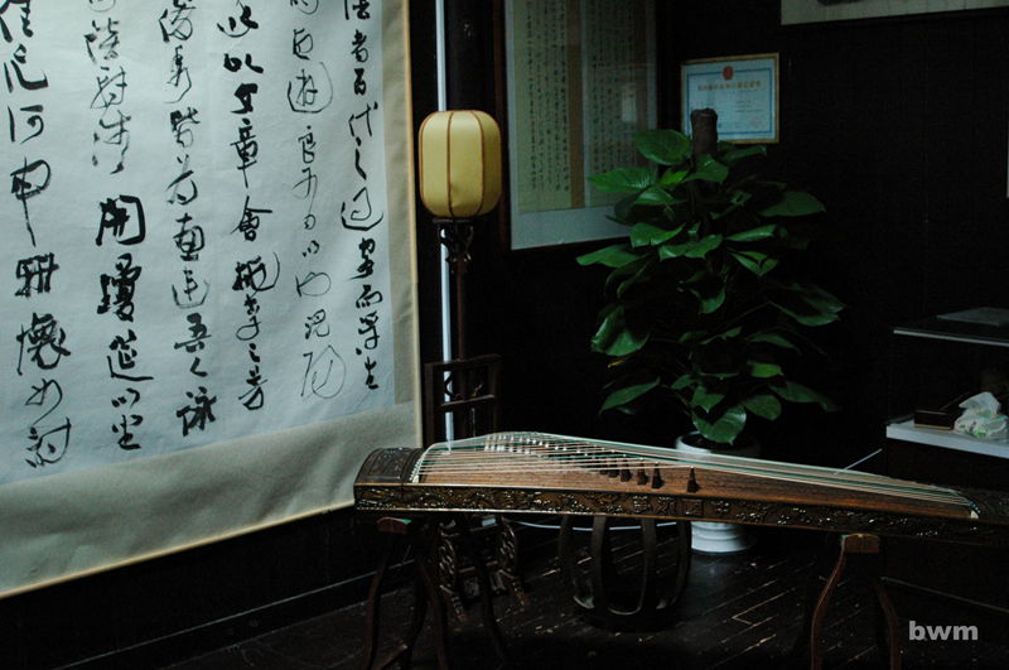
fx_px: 1175
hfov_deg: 46.5
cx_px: 504
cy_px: 335
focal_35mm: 42
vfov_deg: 31.8
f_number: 5.6
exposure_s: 1/25
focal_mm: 28
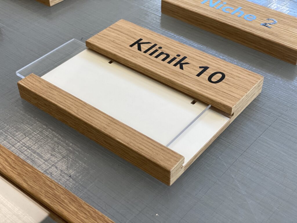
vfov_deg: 28.0
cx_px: 148
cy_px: 112
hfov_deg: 36.8
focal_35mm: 52
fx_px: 446
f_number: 2
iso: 64
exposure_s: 1/122
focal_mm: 6
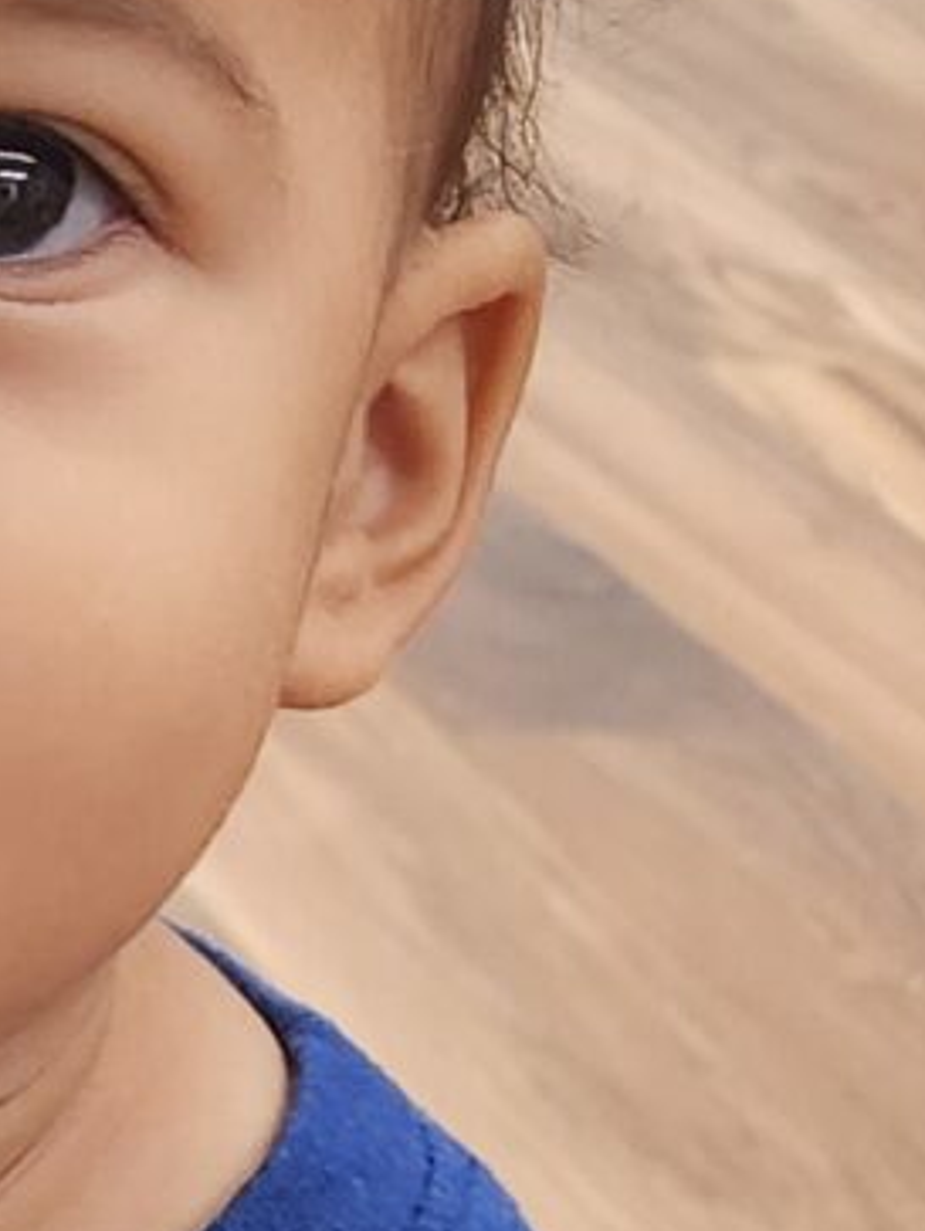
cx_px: -1491
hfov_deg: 8.2
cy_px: 1902
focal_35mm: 162
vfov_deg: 11.6
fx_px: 5762
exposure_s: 1/120
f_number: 1.8
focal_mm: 6.4
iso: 320
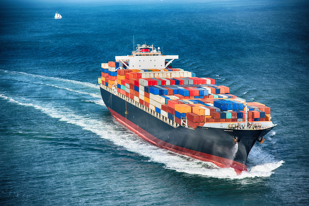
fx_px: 962
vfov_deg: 12.2
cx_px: 154
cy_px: 103
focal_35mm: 112
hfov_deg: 18.3
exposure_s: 1/800
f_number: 4.5
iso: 100
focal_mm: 112
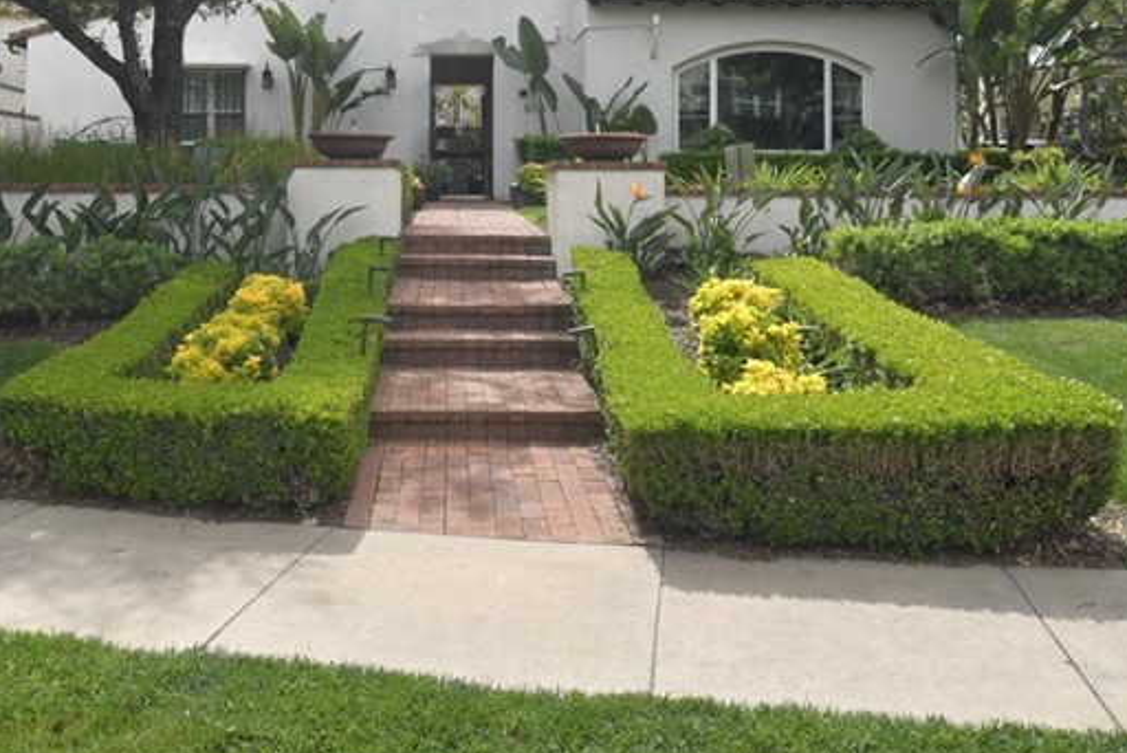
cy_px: 124
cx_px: 453
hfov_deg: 56.8
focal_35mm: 33
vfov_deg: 38.2
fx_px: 1034
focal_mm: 11
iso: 800
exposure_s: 1/640
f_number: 13
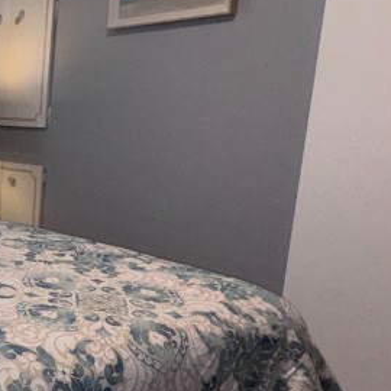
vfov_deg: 36.0
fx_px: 601
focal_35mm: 47
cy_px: 222
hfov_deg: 27.2
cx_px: -172
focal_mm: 2.22
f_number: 2.2
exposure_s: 1/122
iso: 50
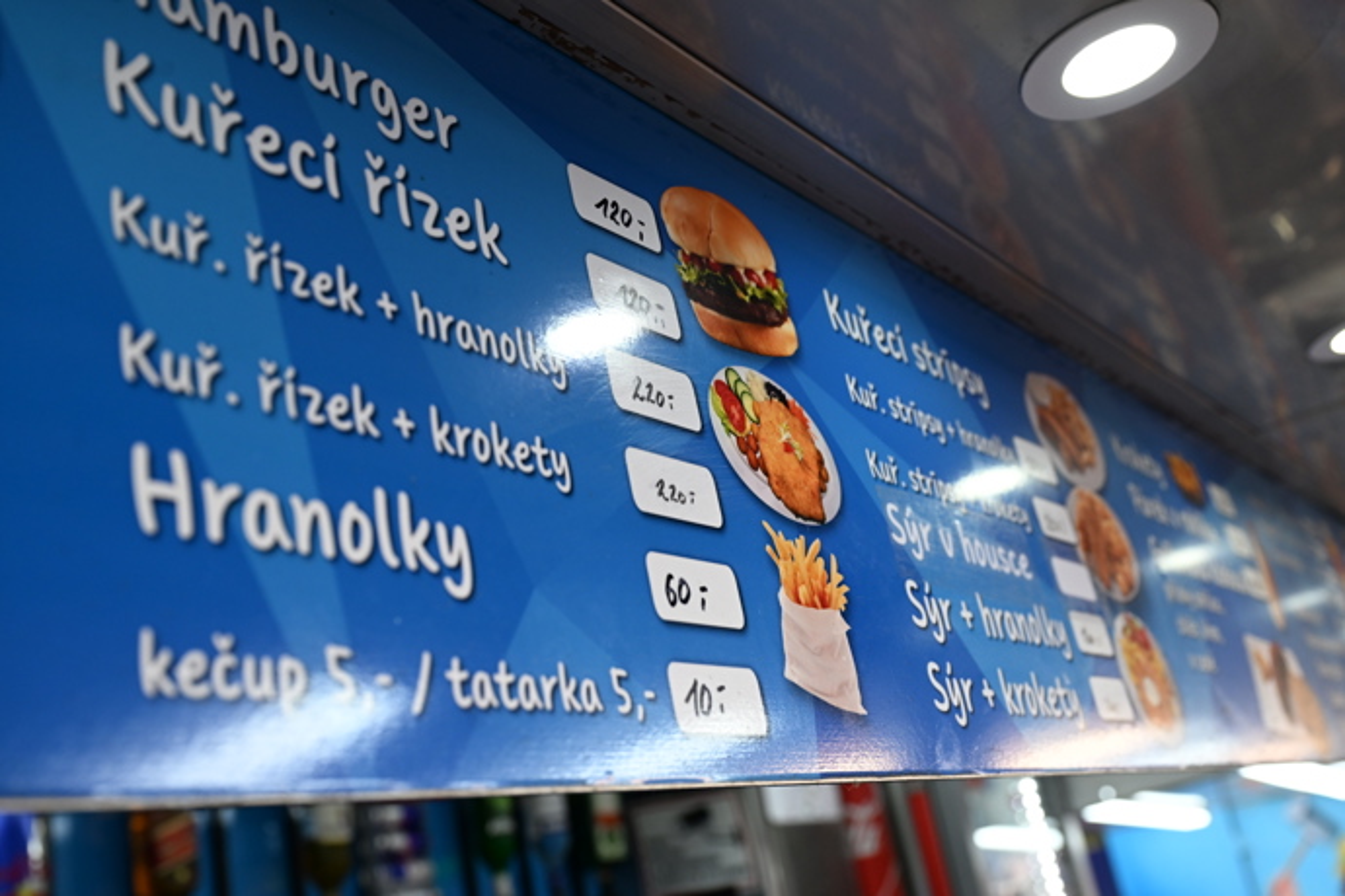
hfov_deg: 49.6
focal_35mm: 39
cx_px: 672
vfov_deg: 34.2
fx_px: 1457
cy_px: 448
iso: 1250
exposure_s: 1/320
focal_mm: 39
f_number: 5.6
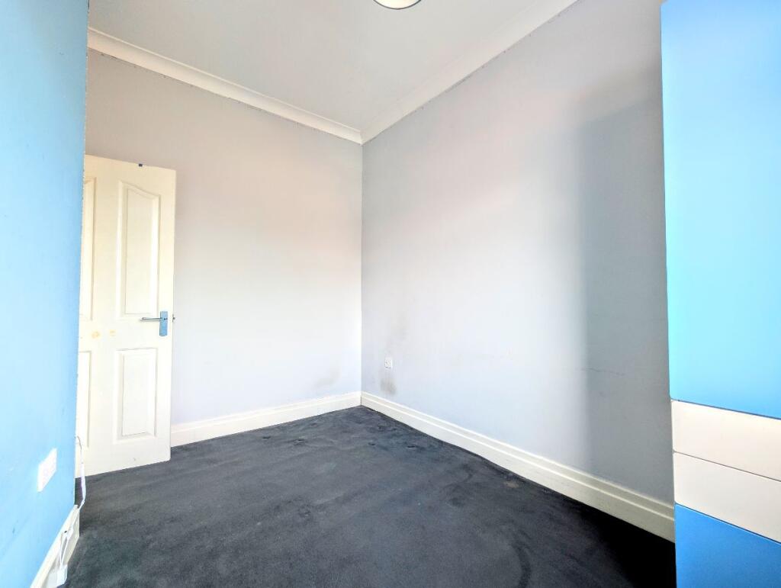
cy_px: 294
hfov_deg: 110.5
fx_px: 271
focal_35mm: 12
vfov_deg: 94.6
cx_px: 390
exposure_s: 1/15
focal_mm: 2.02
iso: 60
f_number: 1.7
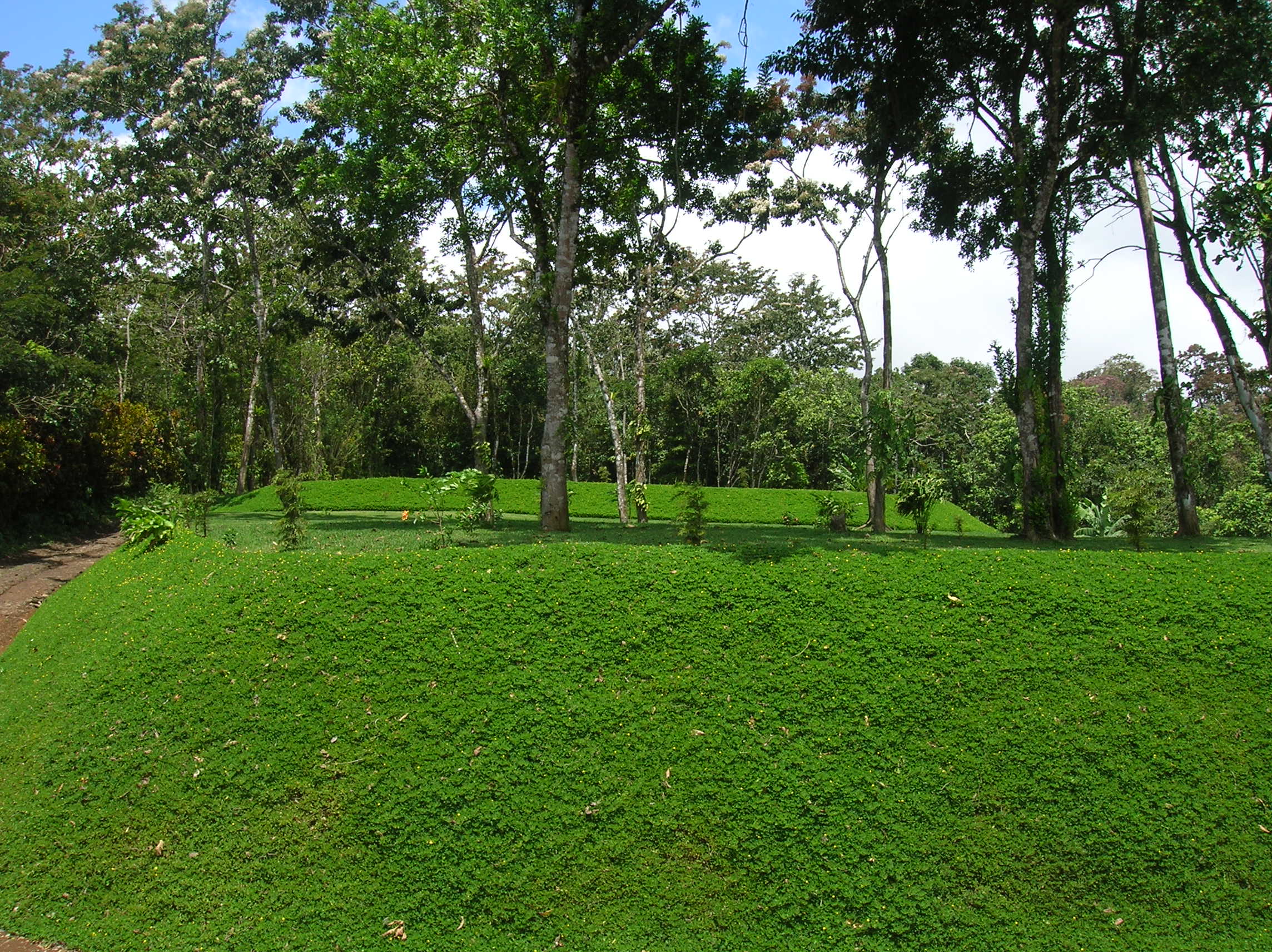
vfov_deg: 41.7
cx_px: 636
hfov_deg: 54.0
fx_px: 1248
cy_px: 476
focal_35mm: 34
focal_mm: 5.7
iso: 50
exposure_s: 1/290
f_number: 4.9
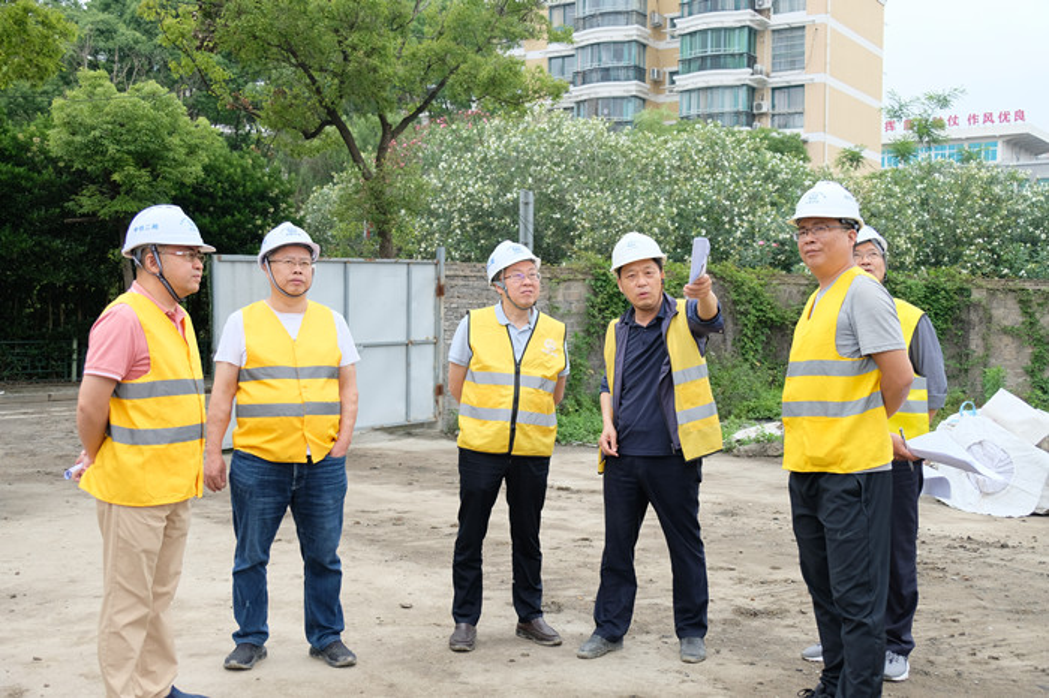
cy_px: 349
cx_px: 524
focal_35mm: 40
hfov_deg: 48.5
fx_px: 1165
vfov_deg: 33.4
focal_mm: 26.6
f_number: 4.2
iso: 400
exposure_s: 1/400
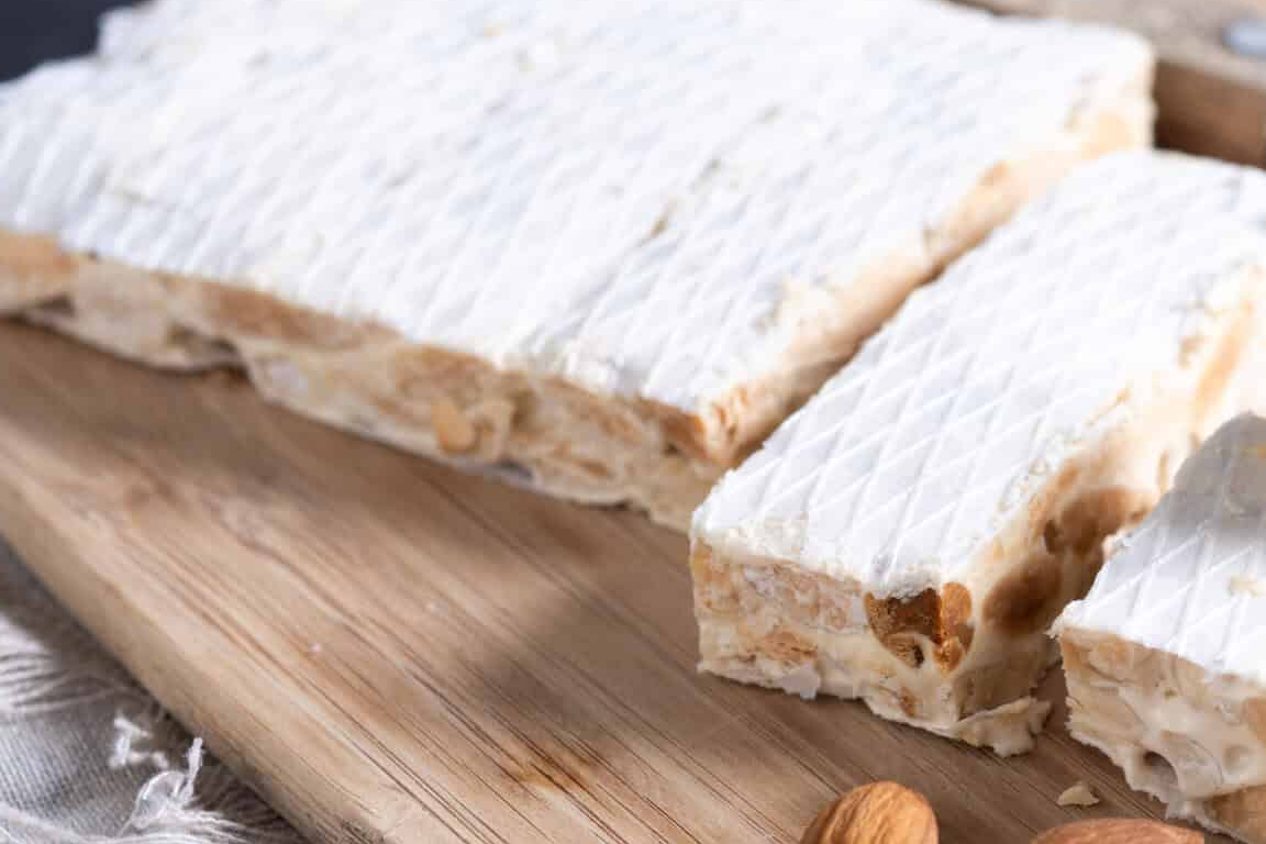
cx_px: 1117
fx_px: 5626
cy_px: 699
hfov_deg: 12.7
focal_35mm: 160
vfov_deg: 8.6
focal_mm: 60
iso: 100
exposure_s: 1/200
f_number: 5.6
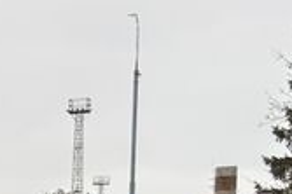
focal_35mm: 166
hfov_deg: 10.2
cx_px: -488
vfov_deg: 7.8
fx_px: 1345
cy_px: 416
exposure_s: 1/167
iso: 40
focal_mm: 5.96
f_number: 1.6
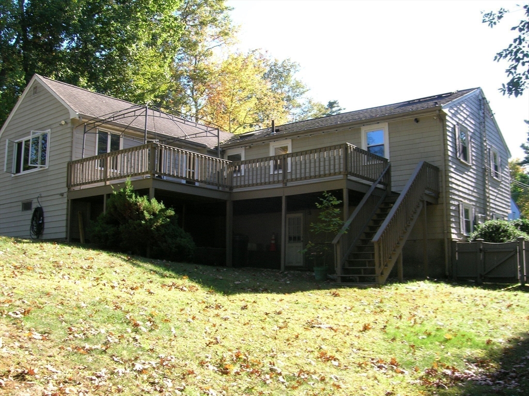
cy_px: 198
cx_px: 264
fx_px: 520
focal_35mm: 34
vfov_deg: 41.8
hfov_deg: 54.0
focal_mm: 5.7
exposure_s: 1/56
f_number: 4.9
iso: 50
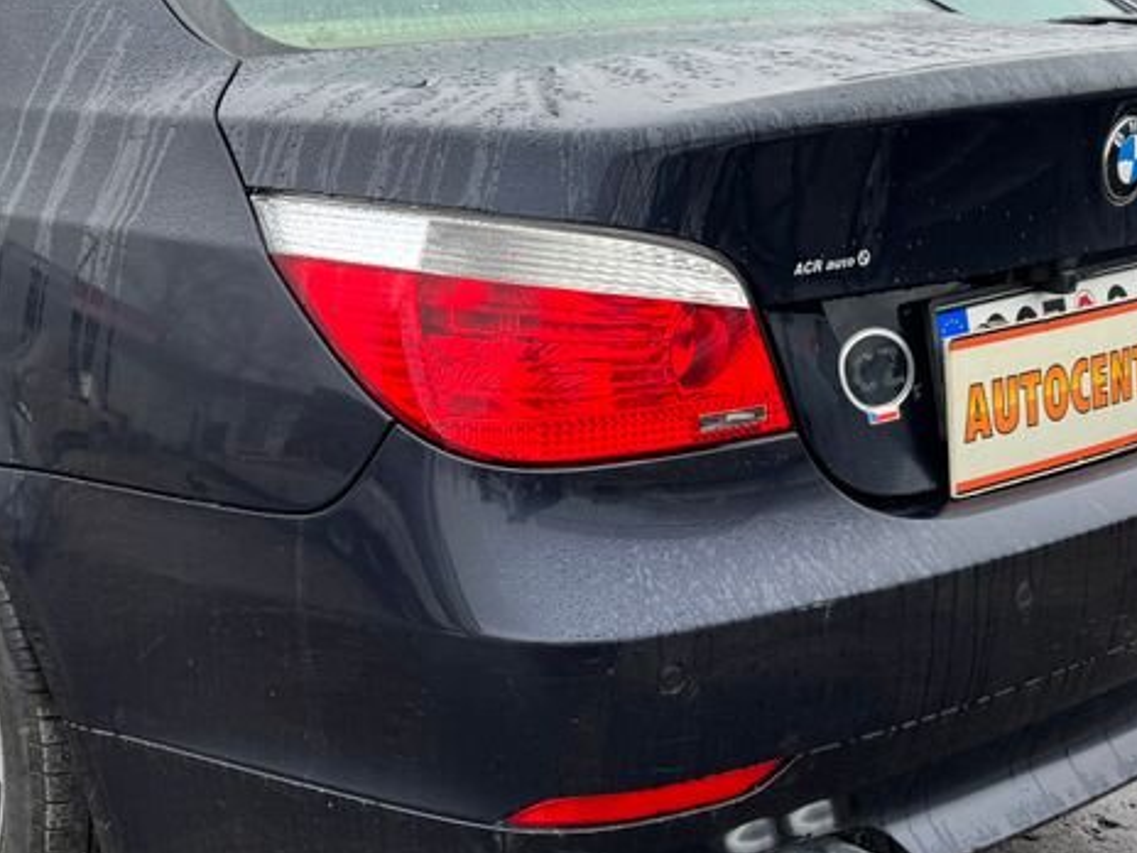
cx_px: 382
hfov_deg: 35.8
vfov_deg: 27.5
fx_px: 1741
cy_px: 441
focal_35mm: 53
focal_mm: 6.76
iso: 64
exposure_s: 1/180
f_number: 1.78
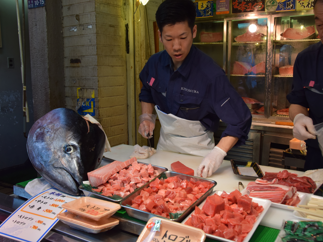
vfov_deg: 39.7
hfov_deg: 51.4
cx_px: 164
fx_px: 336
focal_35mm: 36
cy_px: 120
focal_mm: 22
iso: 400
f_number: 6.3
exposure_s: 1/160
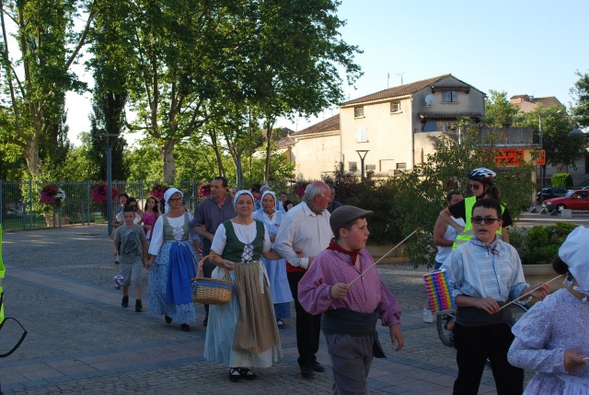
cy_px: 198
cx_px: 294
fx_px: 737
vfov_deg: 30.0
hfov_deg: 43.5
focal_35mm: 45
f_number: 7.1
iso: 200
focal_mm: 30
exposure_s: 1/200
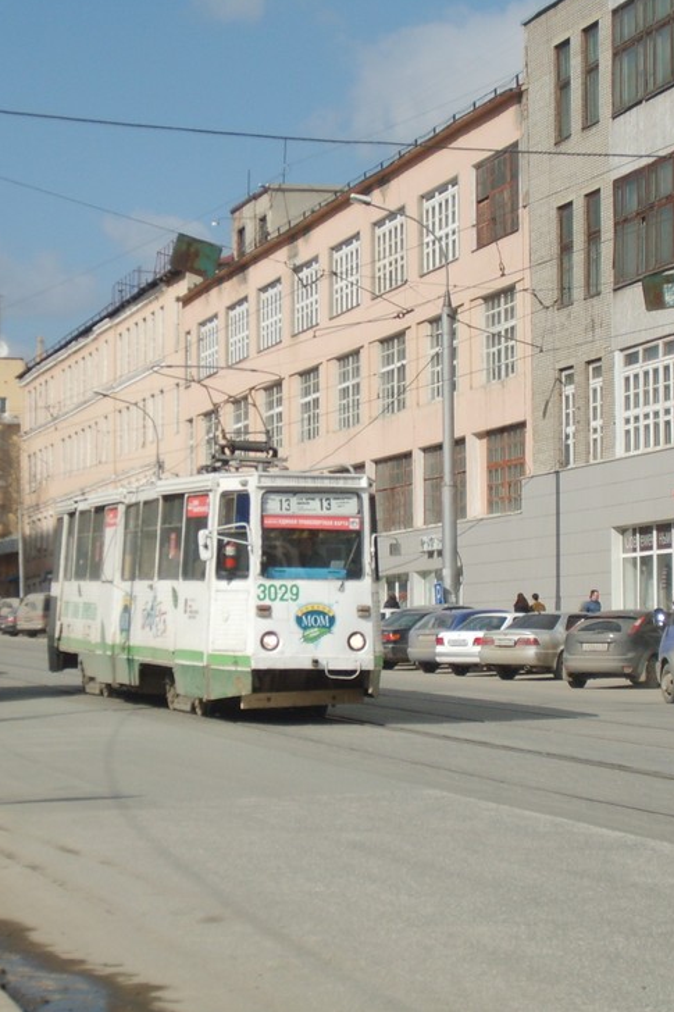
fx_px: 2219
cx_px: 311
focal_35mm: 79
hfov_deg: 17.3
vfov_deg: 25.7
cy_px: 514
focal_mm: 12
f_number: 9.8
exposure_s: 1/180
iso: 50
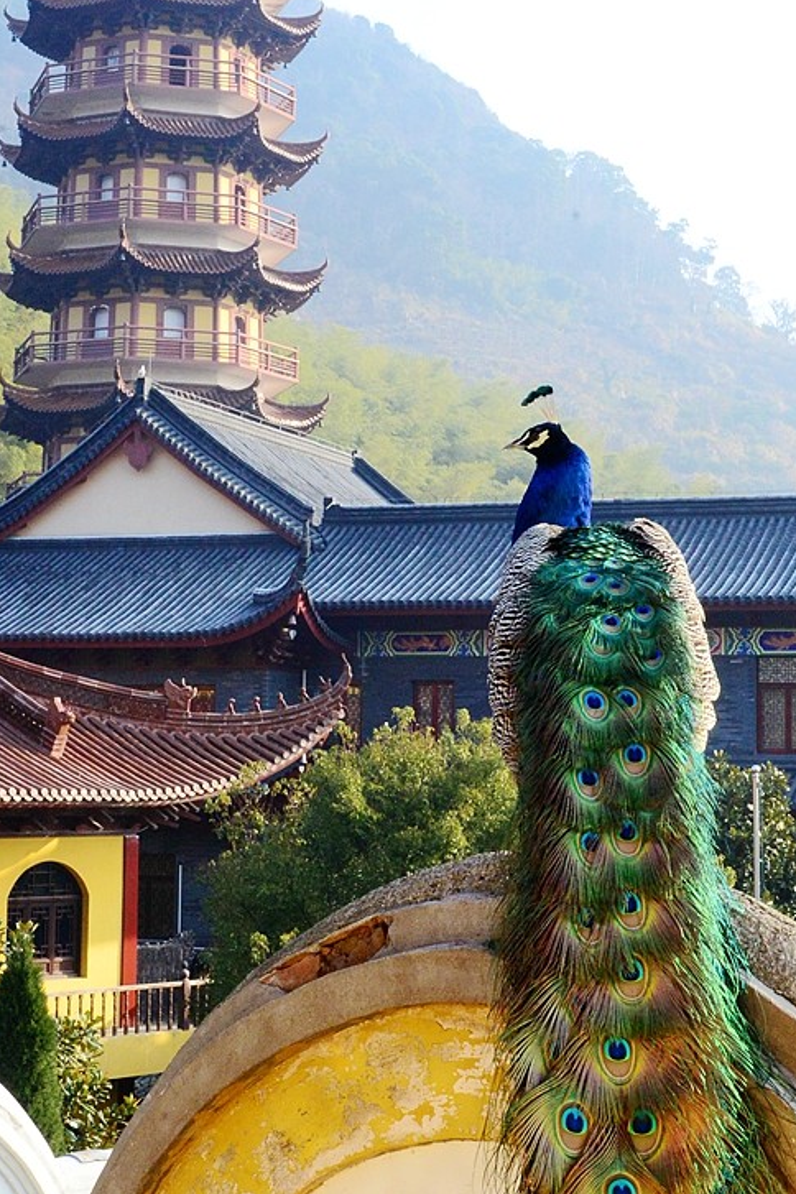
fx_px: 2454
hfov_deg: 18.4
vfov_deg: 27.3
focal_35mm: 74
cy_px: 562
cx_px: 485
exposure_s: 1/125
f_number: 20
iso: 1800
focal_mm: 35
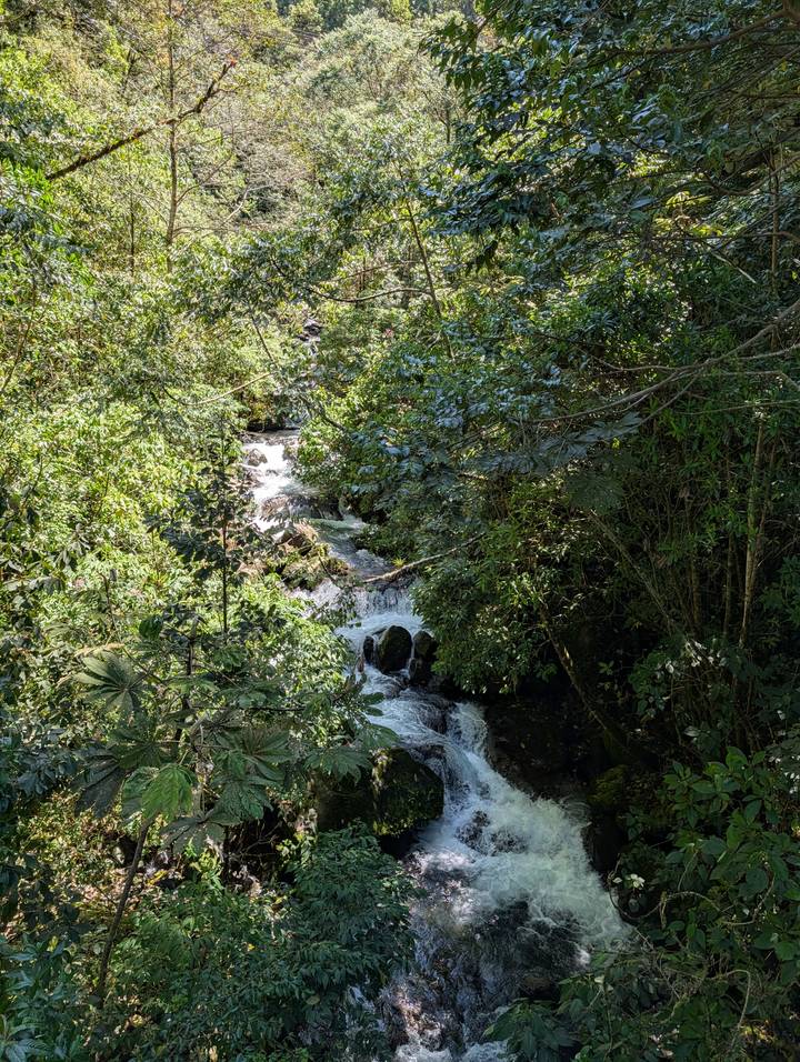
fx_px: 738
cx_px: 400
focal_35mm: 24
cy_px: 531
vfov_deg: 71.5
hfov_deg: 56.9
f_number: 1.68
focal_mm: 6.9
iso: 19
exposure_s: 1/376
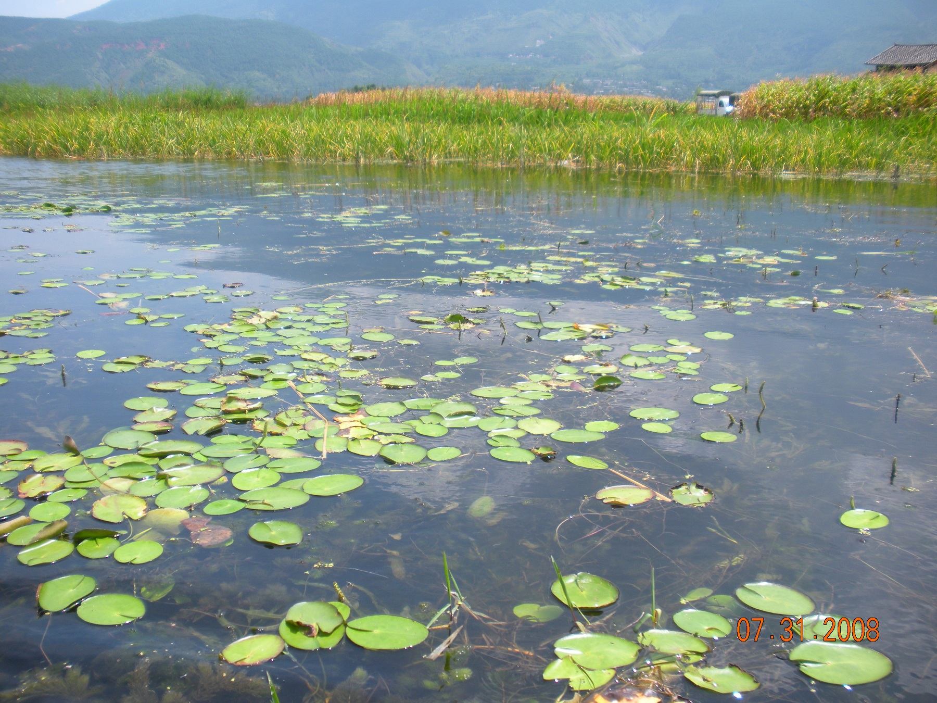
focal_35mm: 36
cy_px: 352
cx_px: 468
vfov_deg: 39.7
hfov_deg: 51.4
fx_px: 974
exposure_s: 1/399
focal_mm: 6.3
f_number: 3.5
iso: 64
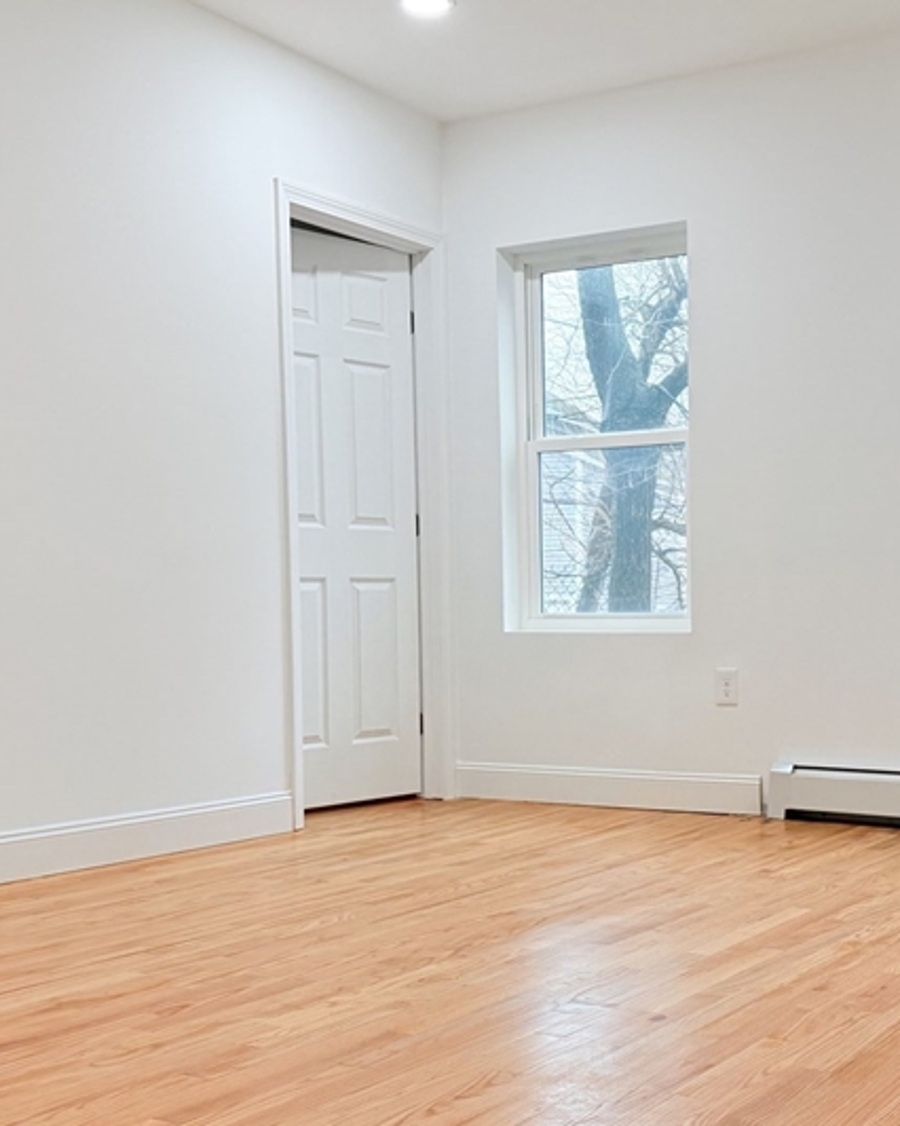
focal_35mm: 45
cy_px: 659
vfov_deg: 41.0
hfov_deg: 33.0
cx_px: 623
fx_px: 1499
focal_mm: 6.76
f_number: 1.78
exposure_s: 1/168
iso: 160
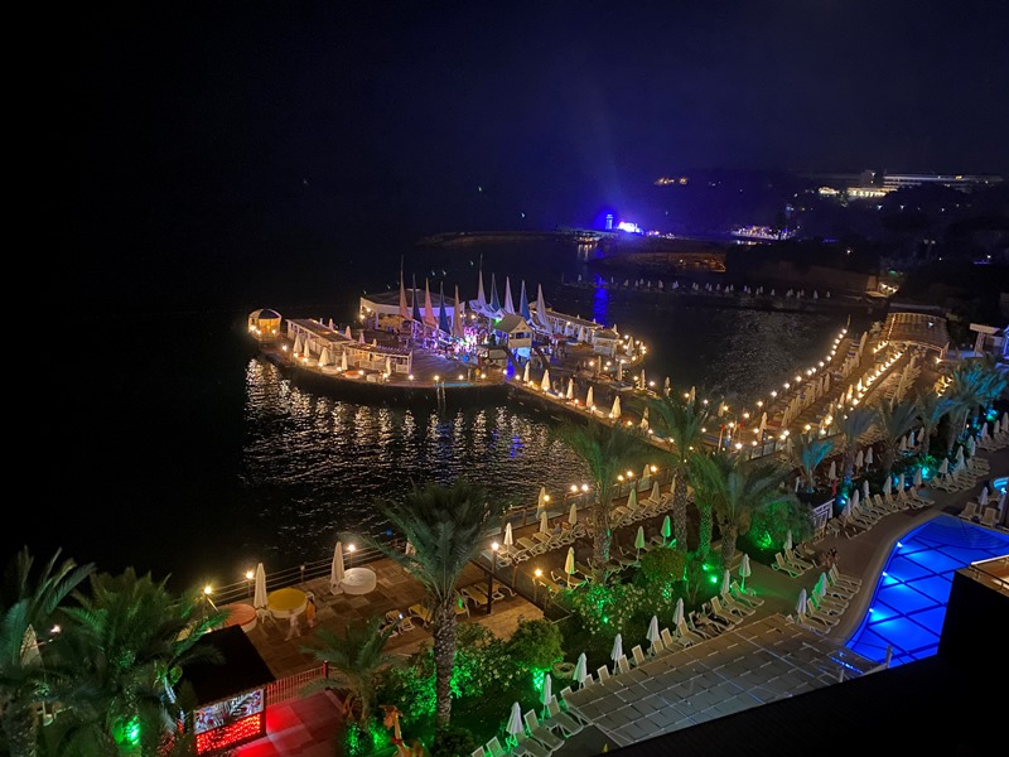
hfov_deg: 67.3
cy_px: 378
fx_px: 758
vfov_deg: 53.1
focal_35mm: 26
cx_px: 504
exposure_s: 1/8
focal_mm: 4.25
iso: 800
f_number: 1.8
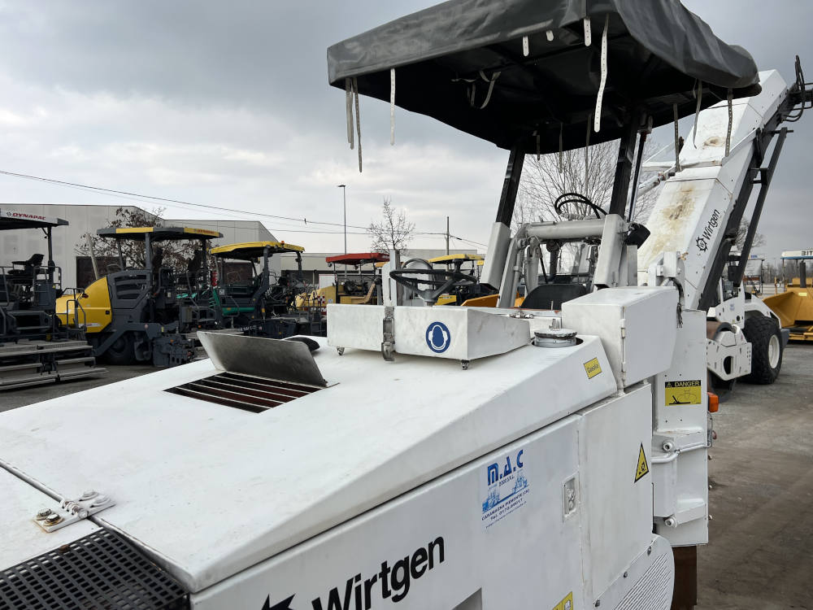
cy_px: 305
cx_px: 406
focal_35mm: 26
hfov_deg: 67.3
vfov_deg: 53.1
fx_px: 611
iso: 50
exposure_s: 1/2299
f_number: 1.5
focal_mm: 5.7
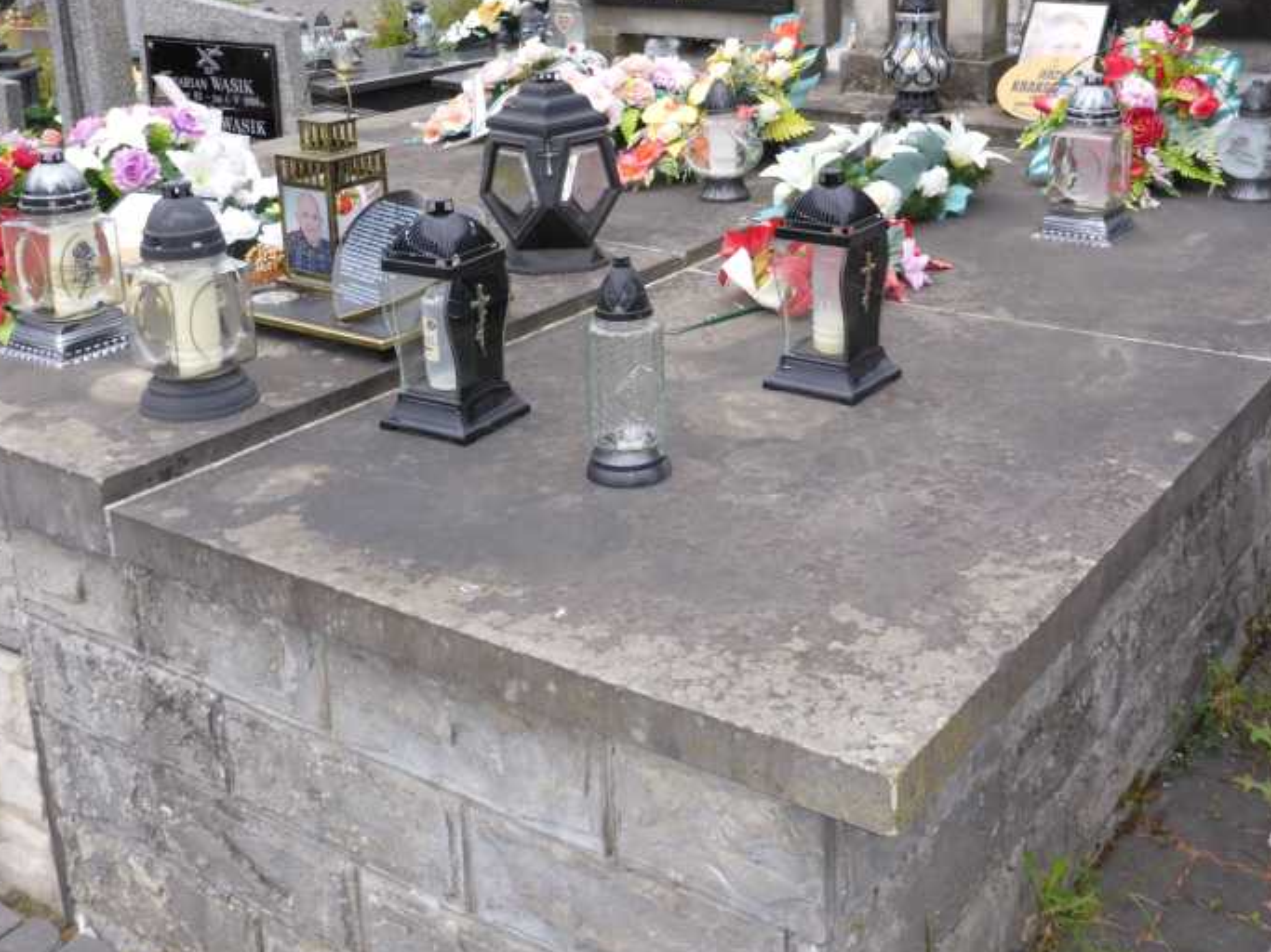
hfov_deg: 44.8
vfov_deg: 33.9
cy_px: 286
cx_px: 687
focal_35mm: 42
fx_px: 1542
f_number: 3.3
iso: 125
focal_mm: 4.9
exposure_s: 1/60
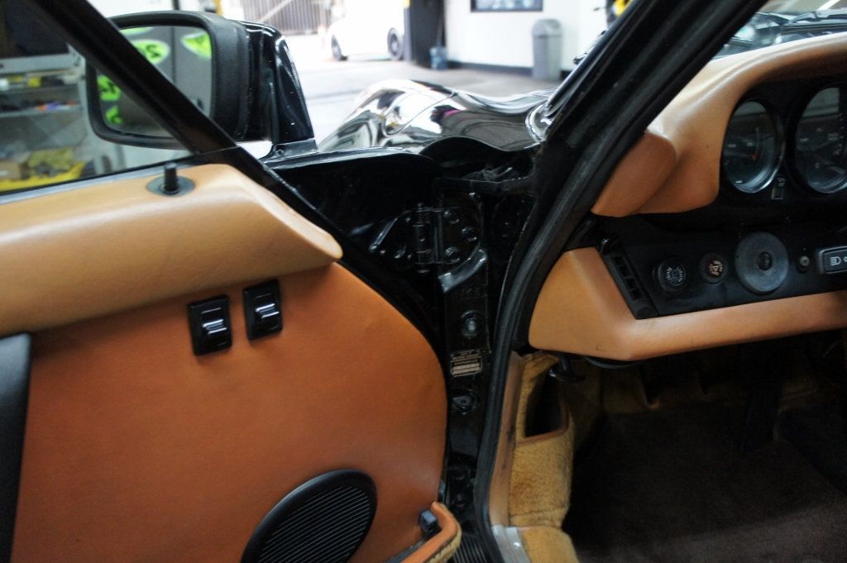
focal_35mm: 27
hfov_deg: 67.4
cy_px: 282
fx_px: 635
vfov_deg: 47.9
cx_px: 424
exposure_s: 1/50
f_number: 3.5
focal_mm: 18
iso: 1600
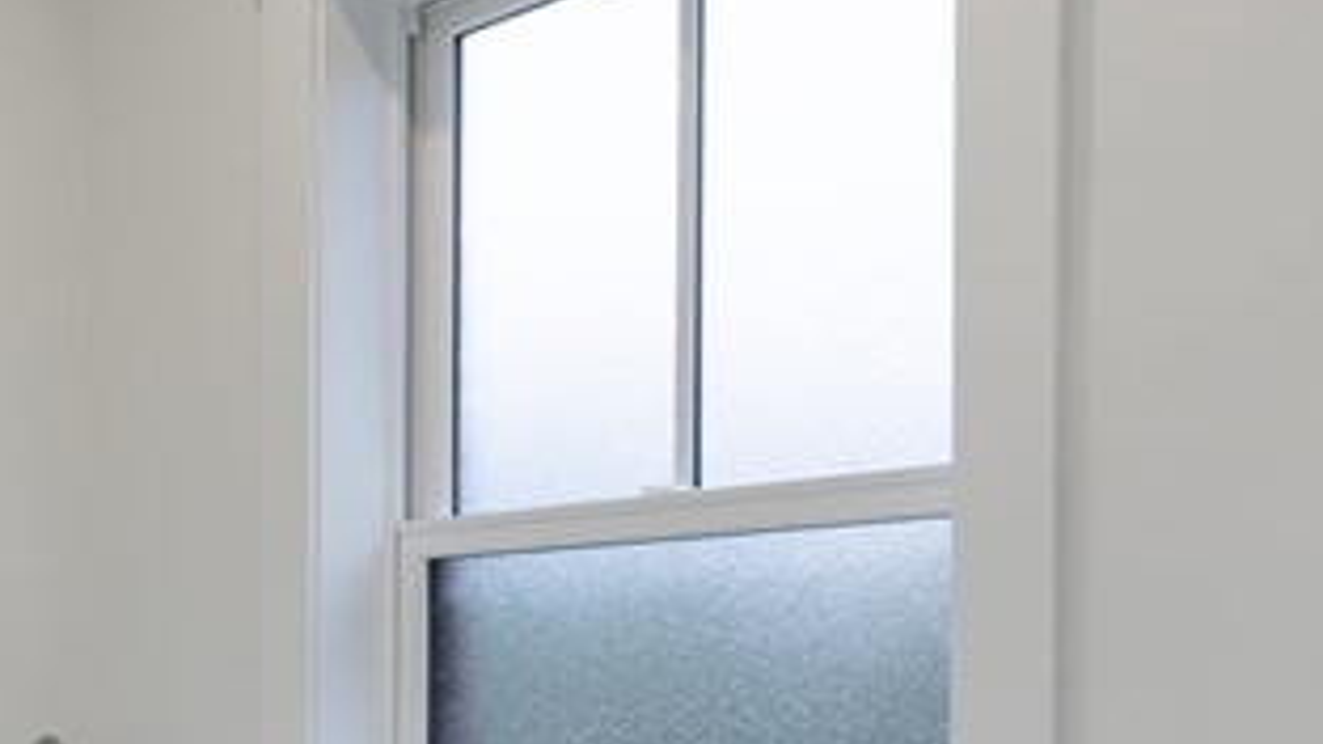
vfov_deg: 23.8
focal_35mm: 48
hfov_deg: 35.2
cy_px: 746
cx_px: -211
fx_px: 1684
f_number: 8
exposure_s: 1/13
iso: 100
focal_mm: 14
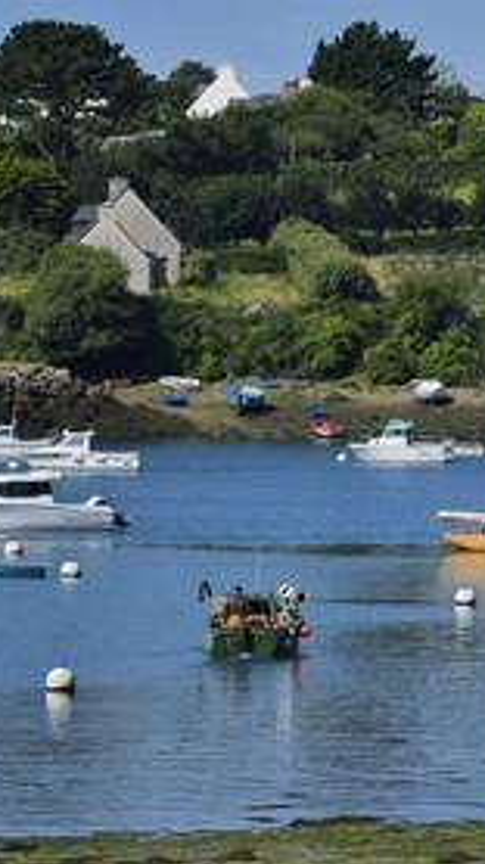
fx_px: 6528
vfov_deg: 7.6
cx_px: 482
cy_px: 432
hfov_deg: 4.2
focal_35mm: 285
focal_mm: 180
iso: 200
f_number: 13
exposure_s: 1/400
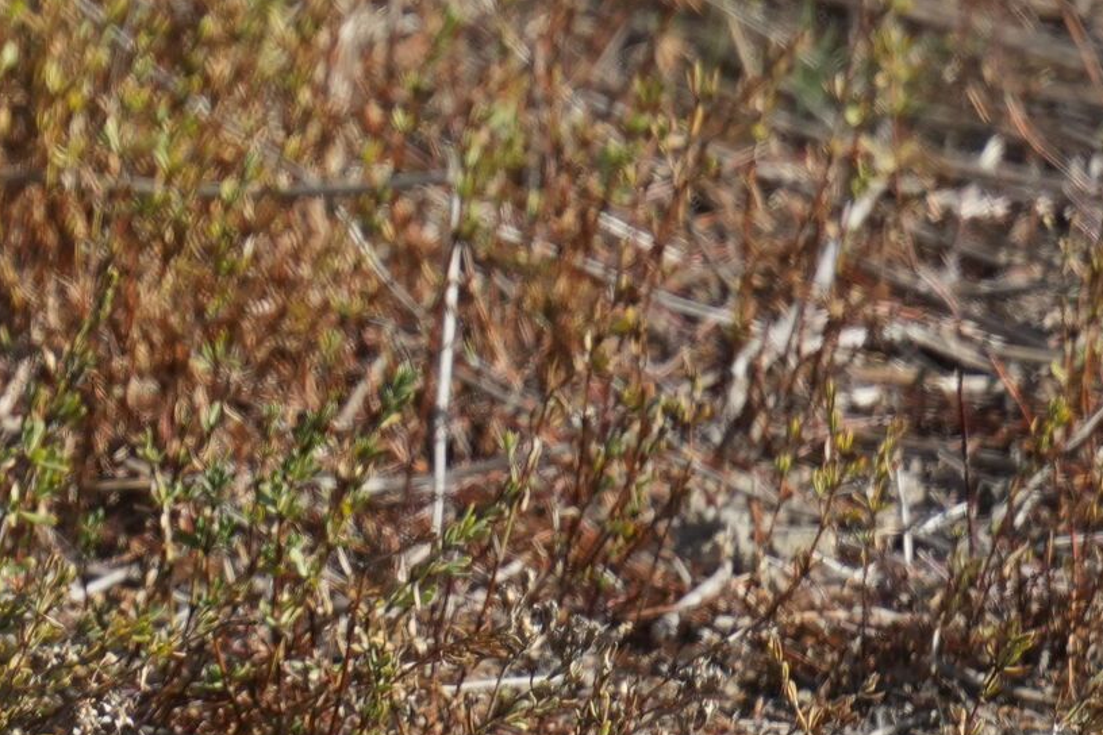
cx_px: -337
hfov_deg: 0.6
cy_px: -546
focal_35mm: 3178
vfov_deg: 0.4
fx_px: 97363
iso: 500
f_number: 5.6
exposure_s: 1/1250
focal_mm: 600
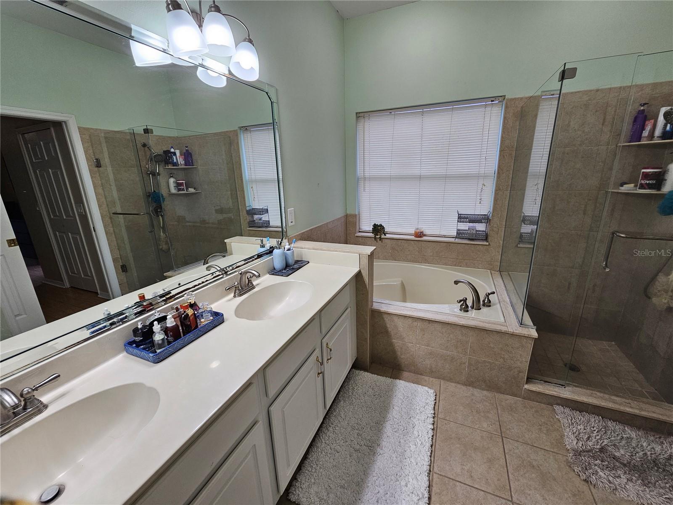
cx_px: 336
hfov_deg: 106.2
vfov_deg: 89.9
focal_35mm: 13
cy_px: 252
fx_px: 253
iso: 64
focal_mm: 2.2
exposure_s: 1/60
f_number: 2.2
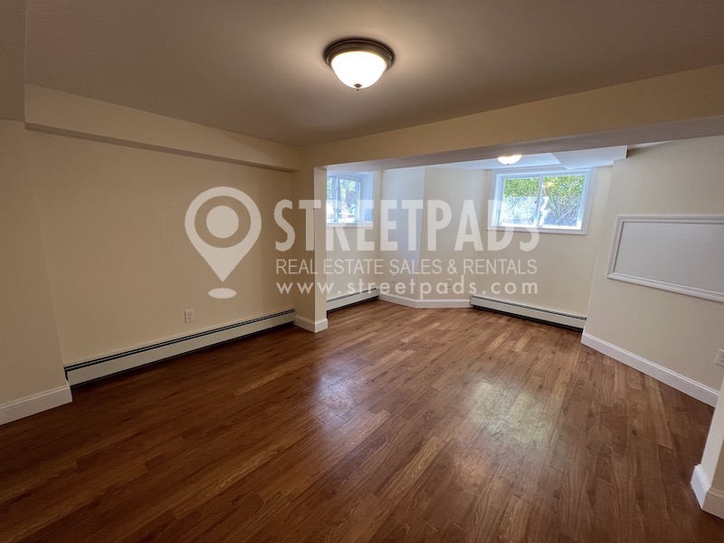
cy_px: 272
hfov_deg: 106.2
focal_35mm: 13
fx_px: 272
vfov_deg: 89.9
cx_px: 362
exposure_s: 1/120
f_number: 1.8
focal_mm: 1.57
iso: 160
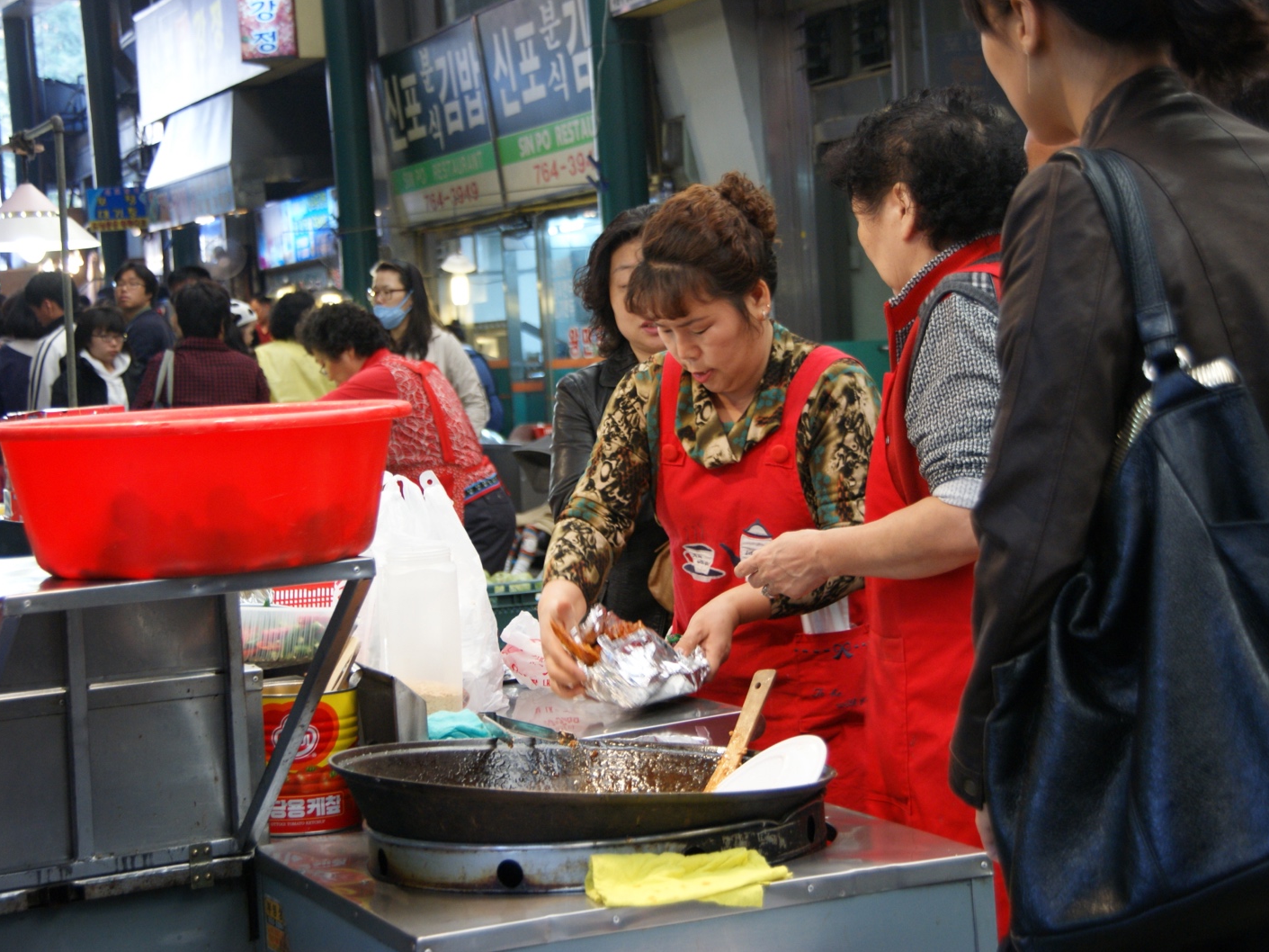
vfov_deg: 20.0
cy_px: 475
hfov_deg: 26.5
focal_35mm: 74
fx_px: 2696
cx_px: 671
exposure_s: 1/40
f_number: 4.5
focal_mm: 45
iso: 400
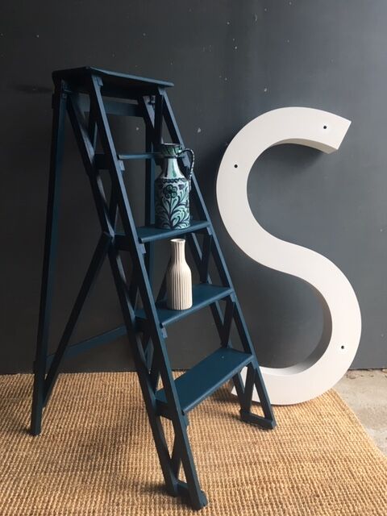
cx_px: 194
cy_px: 258
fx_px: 432
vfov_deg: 61.7
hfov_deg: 48.2
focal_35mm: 29
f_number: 2.2
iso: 40
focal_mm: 4.15
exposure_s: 1/33
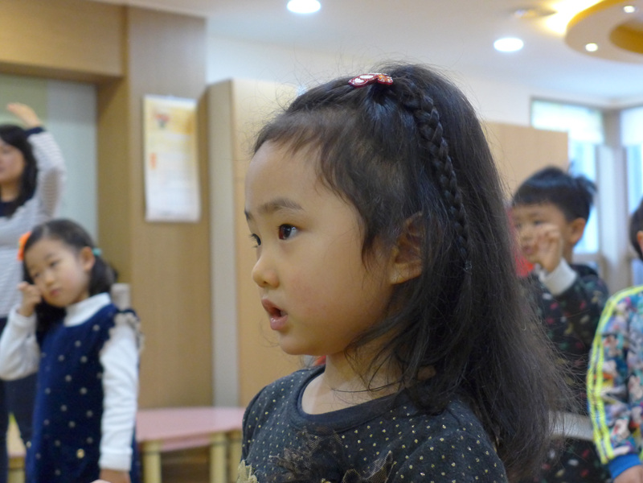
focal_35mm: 65
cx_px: 322
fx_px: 1207
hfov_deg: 29.8
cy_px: 242
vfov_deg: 22.6
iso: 800
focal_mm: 12.8
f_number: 2
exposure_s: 1/200
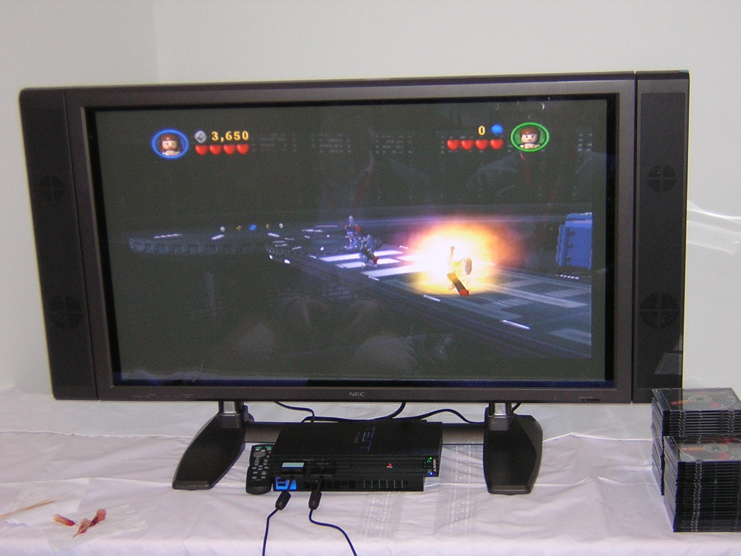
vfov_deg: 23.7
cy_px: 278
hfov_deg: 31.2
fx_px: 1327
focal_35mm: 62
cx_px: 370
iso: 312
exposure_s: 1/60.1
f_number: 3.4
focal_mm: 8.1
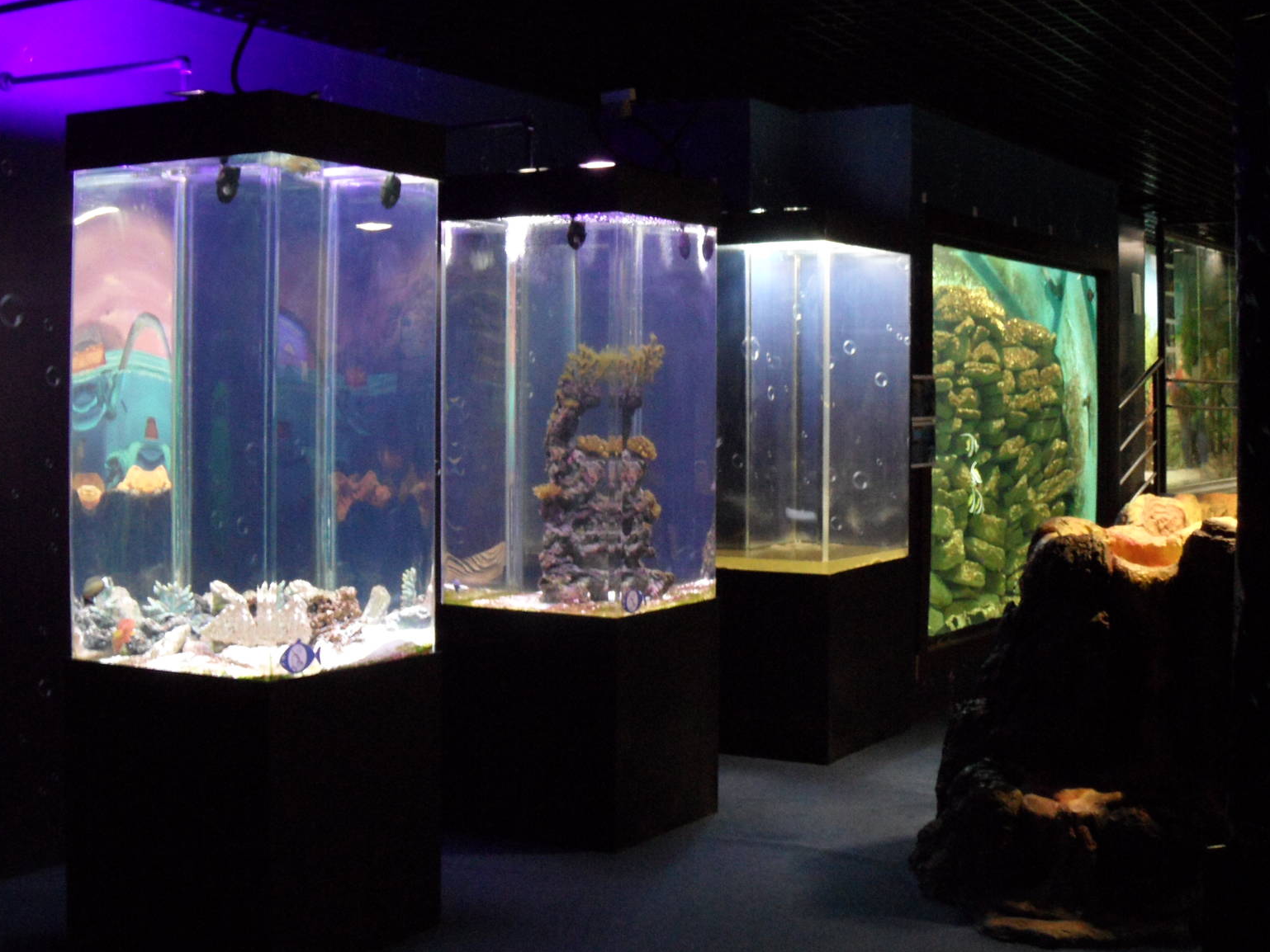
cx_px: 628
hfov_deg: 36.8
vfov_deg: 28.0
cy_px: 459
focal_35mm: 52
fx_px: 1908
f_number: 3.8
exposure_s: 1/8
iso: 400
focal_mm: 8.2
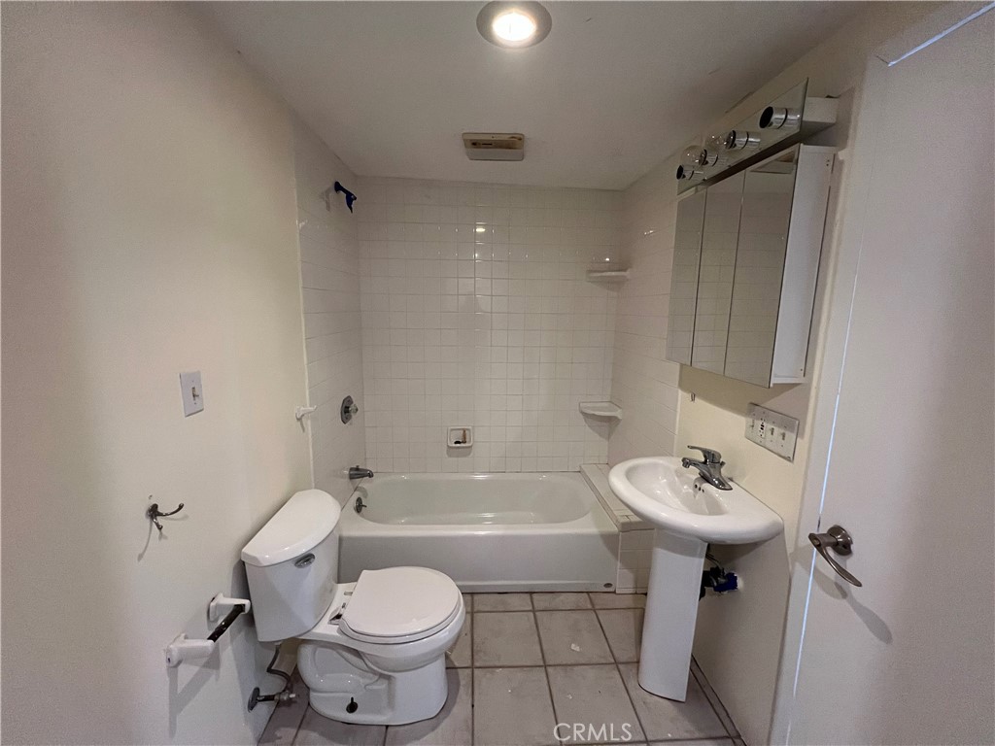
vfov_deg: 89.9
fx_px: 374
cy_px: 373
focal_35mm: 13
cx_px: 498
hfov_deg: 106.2
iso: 500
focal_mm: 1.57
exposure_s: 1/60
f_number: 1.8
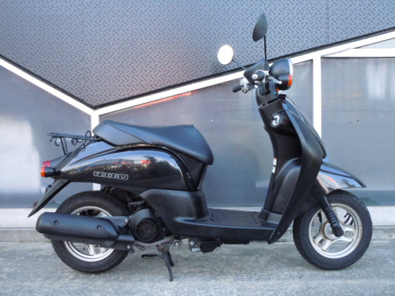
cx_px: 198
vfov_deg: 36.8
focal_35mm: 39
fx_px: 445
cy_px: 148
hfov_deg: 47.9
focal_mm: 6.9
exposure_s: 1/125
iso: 400
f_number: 4.3
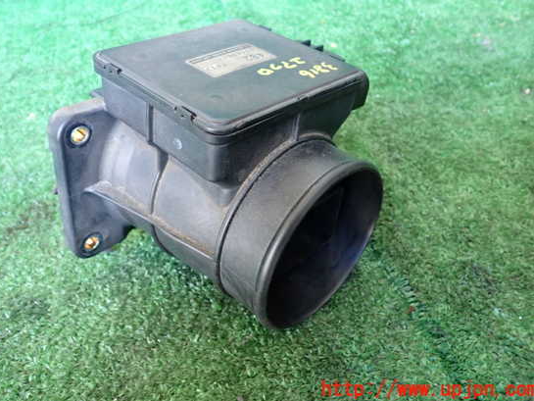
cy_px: 181
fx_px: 509
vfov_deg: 42.9
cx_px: 249
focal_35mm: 33
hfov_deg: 55.3
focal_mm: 5.4
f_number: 2.3
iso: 500
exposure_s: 1/30
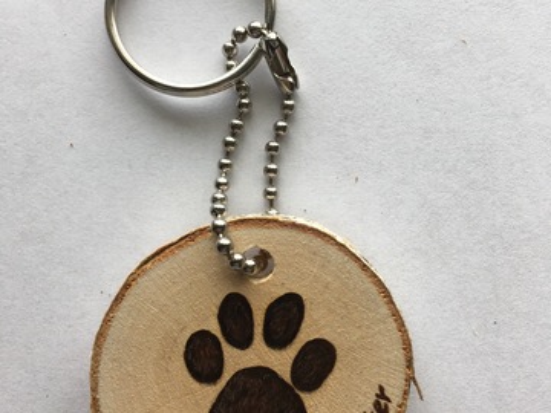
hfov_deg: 61.7
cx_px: 276
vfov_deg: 48.2
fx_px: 462
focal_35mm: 29
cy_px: 206
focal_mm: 4.15
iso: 32
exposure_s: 1/120
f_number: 2.2
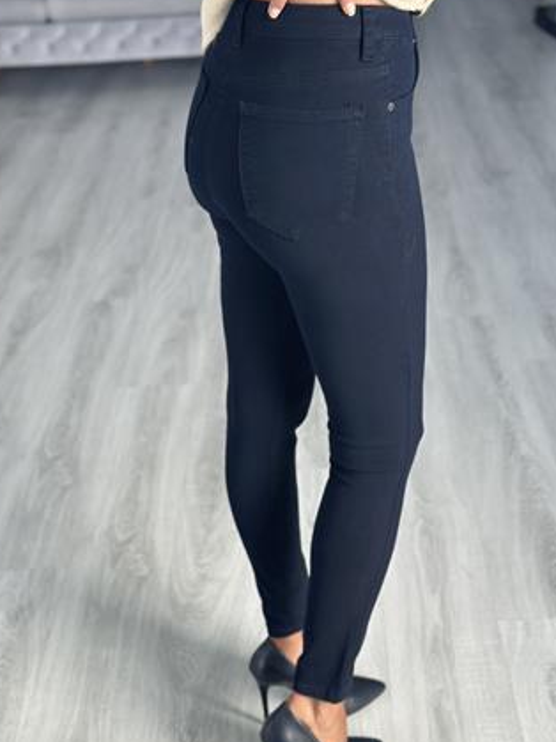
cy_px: 393
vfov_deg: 33.2
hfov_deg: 25.2
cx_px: 310
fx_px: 1243
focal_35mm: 58
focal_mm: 6.86
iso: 125
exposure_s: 1/63
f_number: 1.78
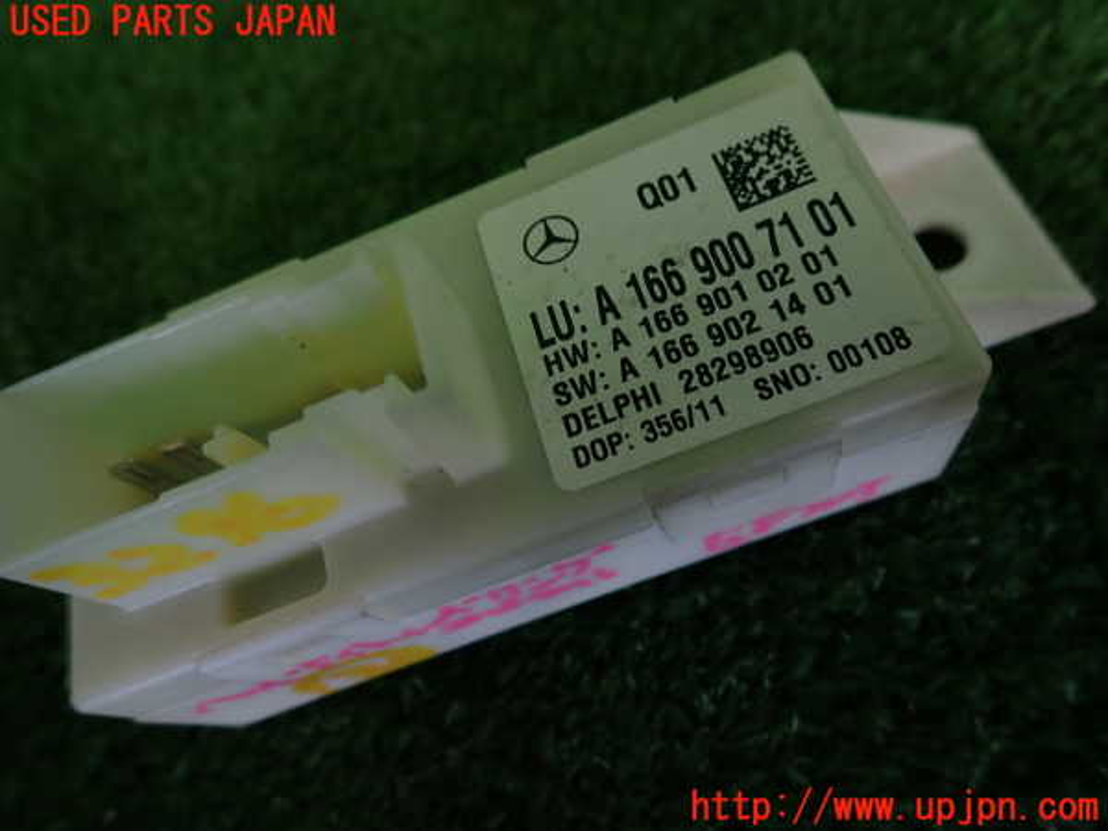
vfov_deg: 54.9
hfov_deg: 69.4
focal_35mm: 25
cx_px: 554
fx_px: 800
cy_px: 416
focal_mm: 4.5
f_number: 2
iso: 100
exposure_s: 1/80
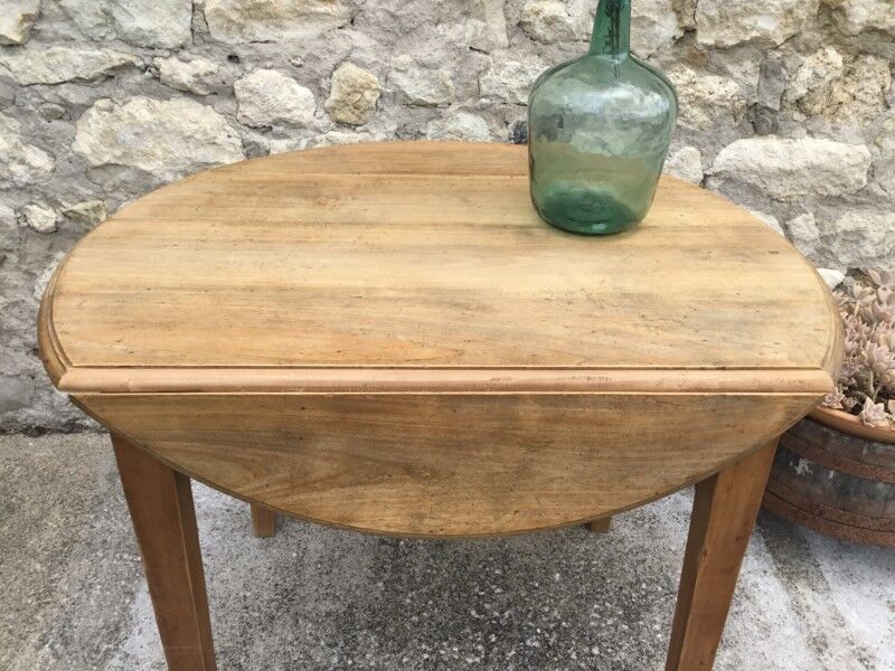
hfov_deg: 58.4
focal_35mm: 31
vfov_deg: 45.4
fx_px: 802
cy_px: 336
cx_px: 448
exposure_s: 1/460
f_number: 2.4
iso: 25
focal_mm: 3.3
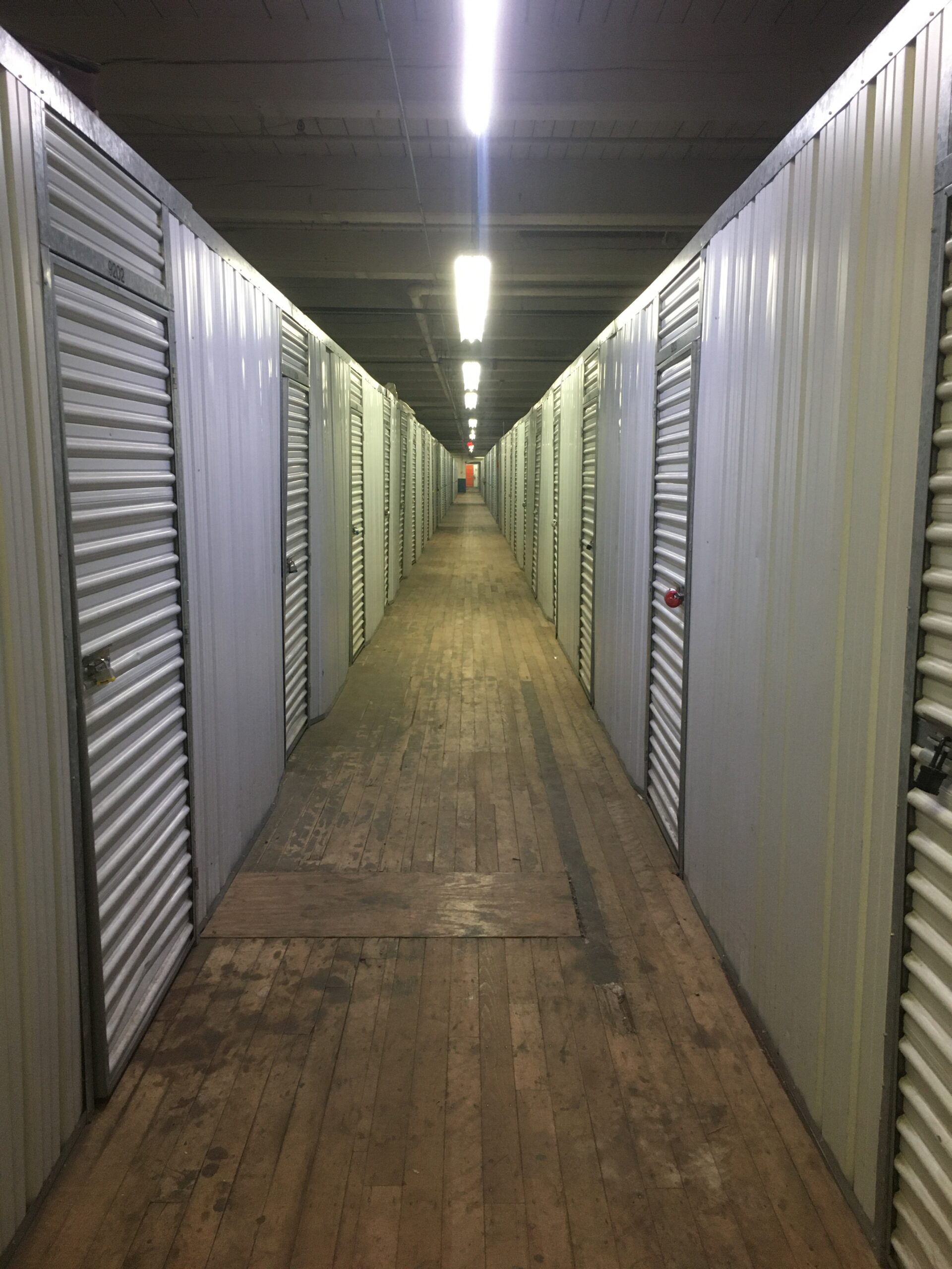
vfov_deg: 61.7
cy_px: 634
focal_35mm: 29
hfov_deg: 48.2
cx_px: 476
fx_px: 1063
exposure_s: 1/30
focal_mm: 4.15
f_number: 2.2
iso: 160
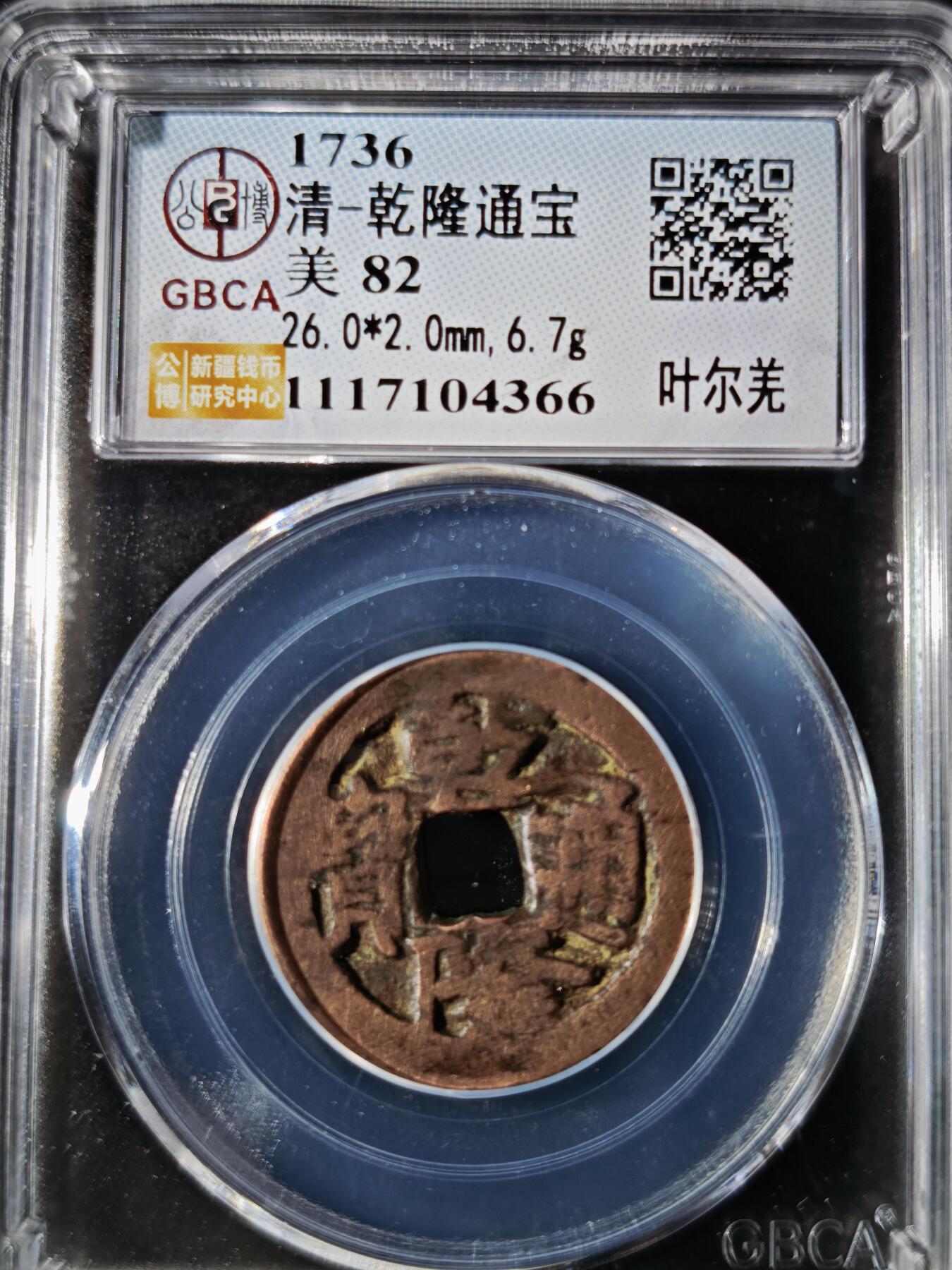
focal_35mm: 43
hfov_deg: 33.6
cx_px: 476
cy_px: 635
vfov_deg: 43.9
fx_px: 1577
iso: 50
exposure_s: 1/368
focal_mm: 5.85
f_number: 1.63
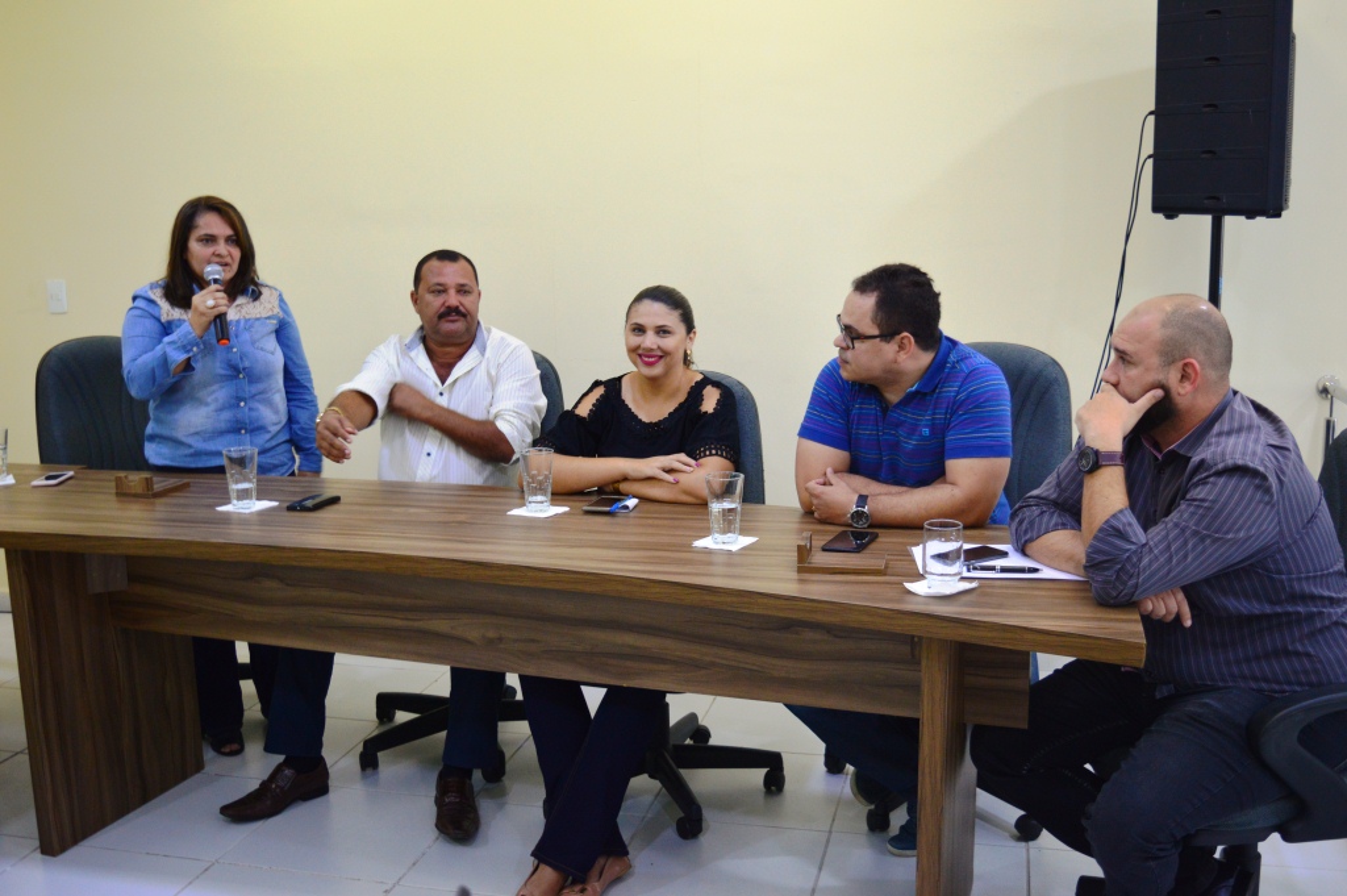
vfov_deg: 36.8
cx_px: 674
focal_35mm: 36
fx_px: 1346
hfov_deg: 53.2
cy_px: 448
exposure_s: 1/40
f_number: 4
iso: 800
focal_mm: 24
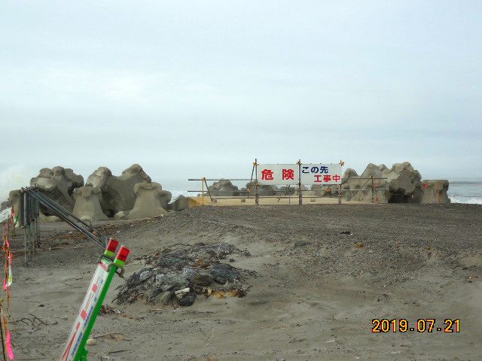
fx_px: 961
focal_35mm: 69
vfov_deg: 21.3
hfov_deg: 28.2
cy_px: 180
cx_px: 241
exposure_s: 1/500
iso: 125
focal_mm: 12.5
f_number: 4.4
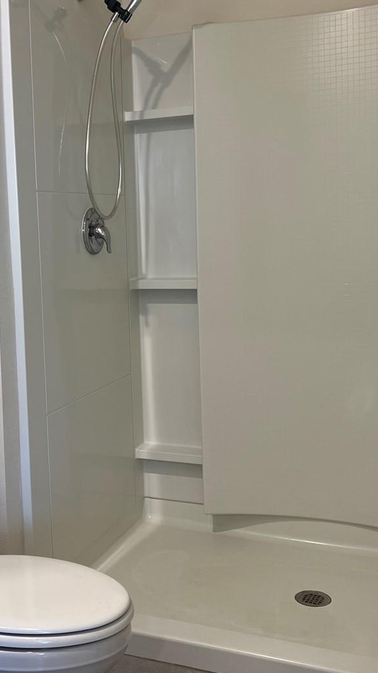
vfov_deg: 46.2
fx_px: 784
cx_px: 101
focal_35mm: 44
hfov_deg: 26.8
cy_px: 283
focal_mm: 5.7
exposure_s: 1/60
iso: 64
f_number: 1.5
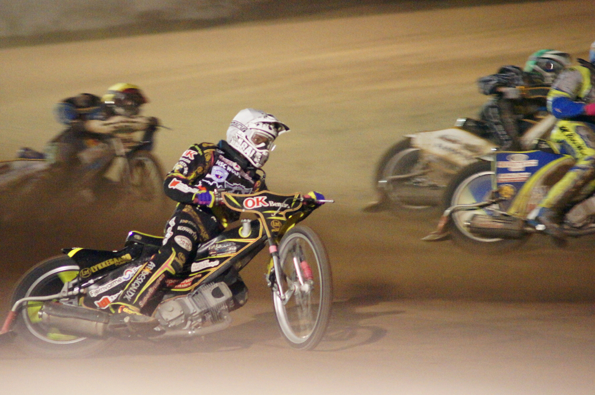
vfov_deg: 4.4
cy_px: 198
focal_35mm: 315
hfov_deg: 6.6
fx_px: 5199
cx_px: 298
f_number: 4
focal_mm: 210
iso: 12800
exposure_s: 1/160
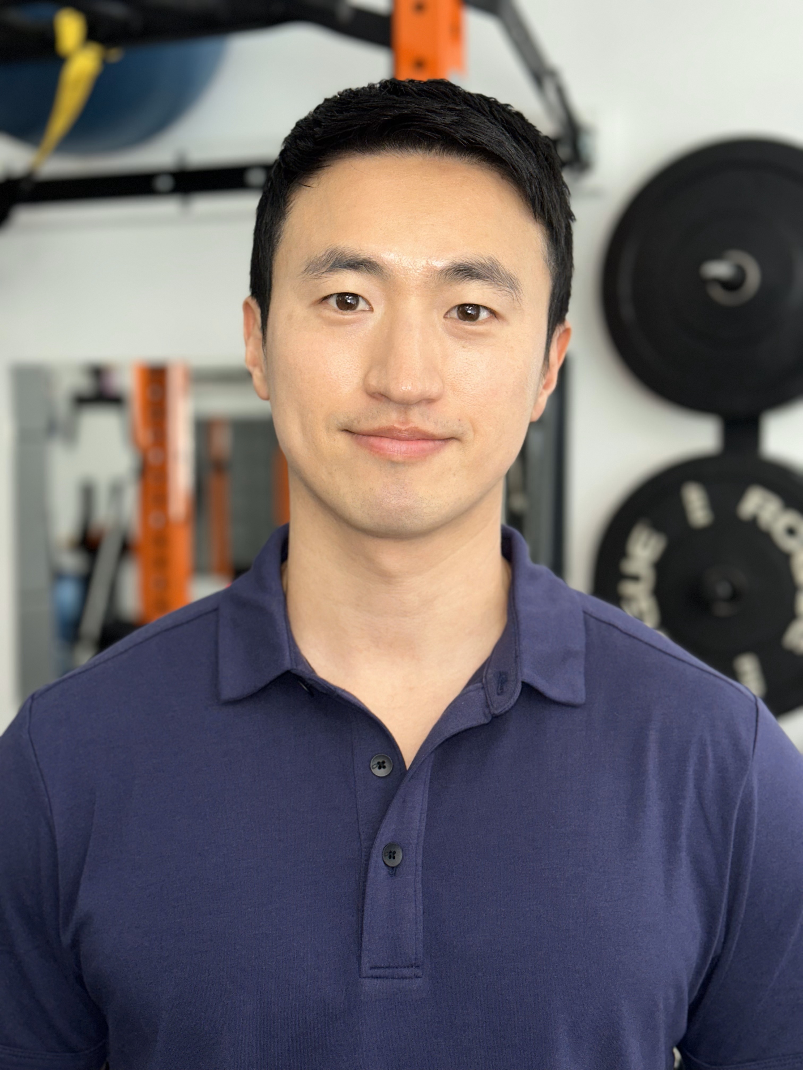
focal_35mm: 48
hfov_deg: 30.3
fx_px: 1485
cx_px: 402
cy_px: 535
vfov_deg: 39.7
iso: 80
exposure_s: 1/44
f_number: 1.78
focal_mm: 6.86
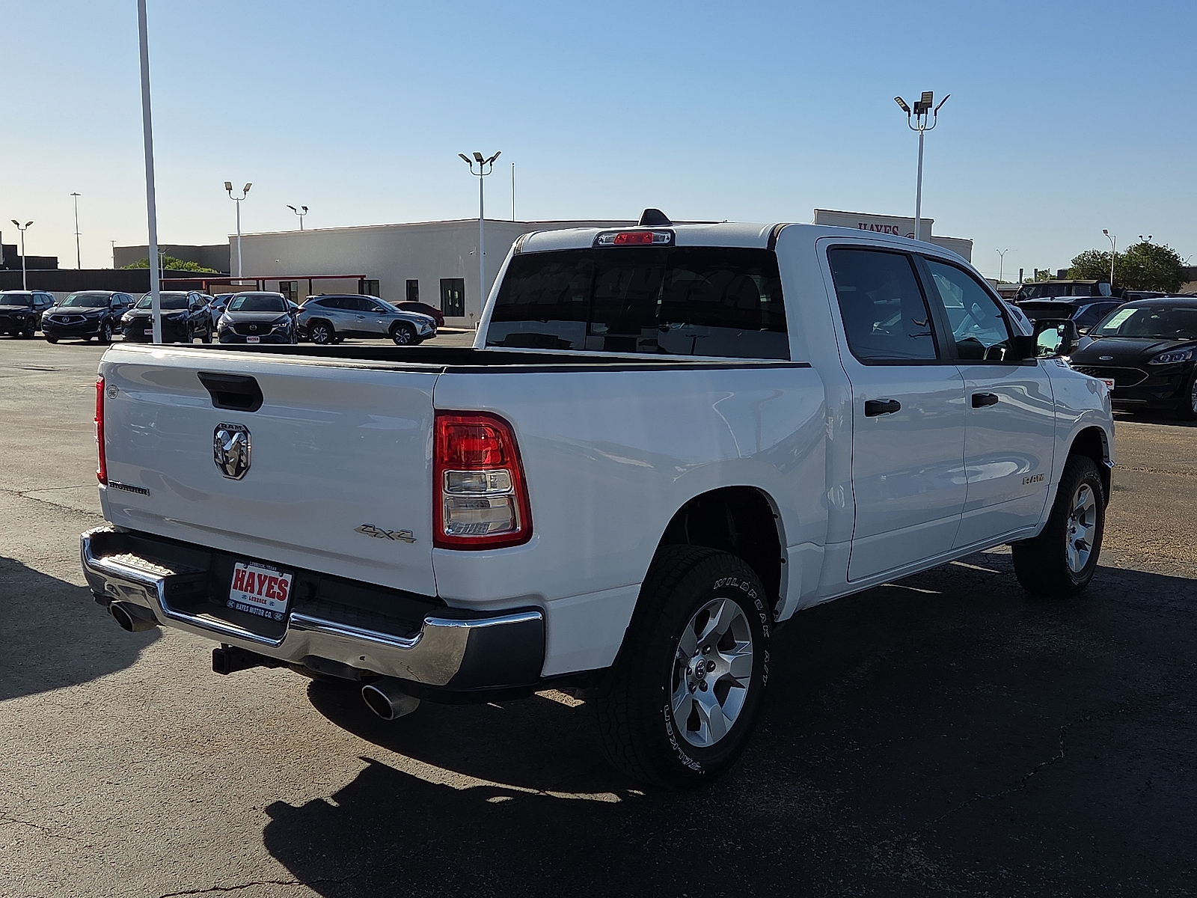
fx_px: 1210
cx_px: 598
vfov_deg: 40.7
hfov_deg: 52.6
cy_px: 449
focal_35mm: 35
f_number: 1.8
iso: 78
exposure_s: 1/10000
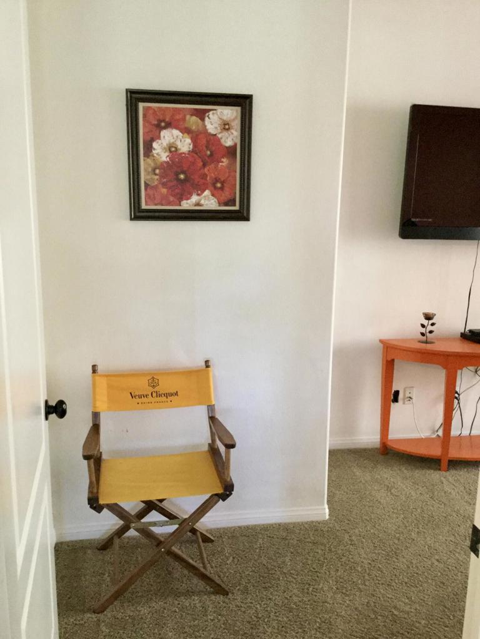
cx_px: 240
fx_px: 573
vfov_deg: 58.4
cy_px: 320
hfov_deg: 45.4
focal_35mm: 31
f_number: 2.4
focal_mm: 3.3
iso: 200
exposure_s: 1/20
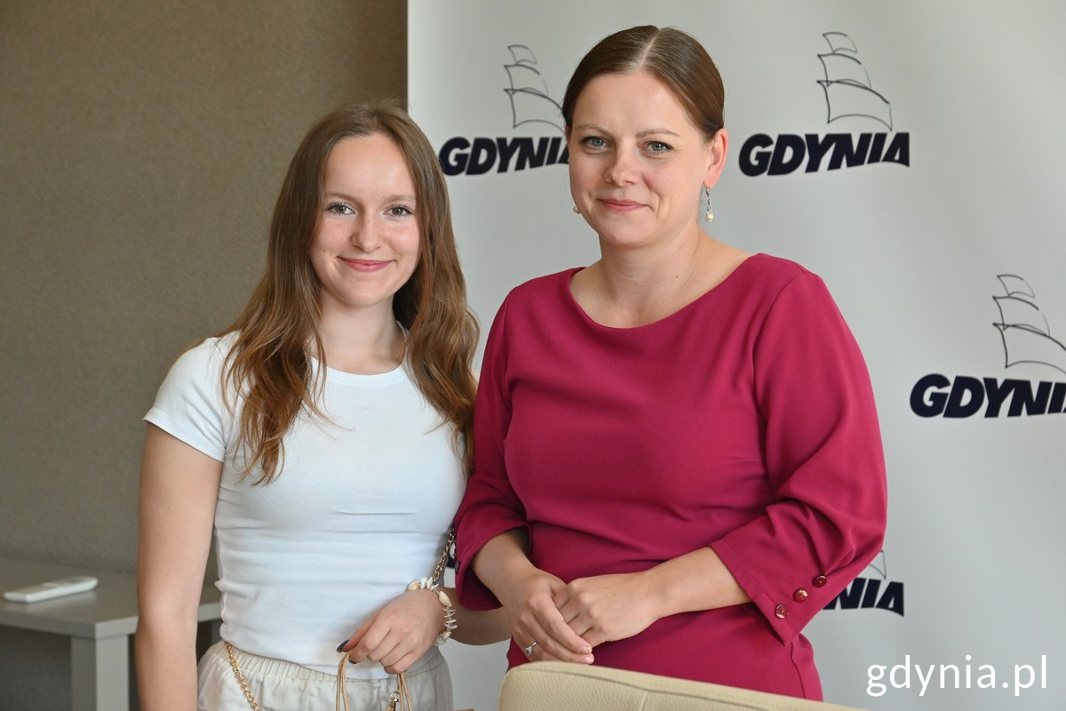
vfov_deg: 13.0
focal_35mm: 105
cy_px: 356
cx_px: 533
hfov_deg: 19.5
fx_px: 3109
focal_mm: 70
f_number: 6.3
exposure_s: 1/125
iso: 1600
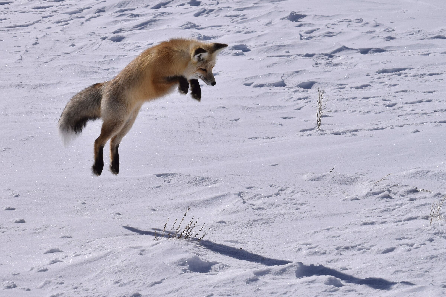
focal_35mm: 165
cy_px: 148
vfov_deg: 8.3
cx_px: 223
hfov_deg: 12.5
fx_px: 2044
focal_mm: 110
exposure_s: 1/2500
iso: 250
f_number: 13
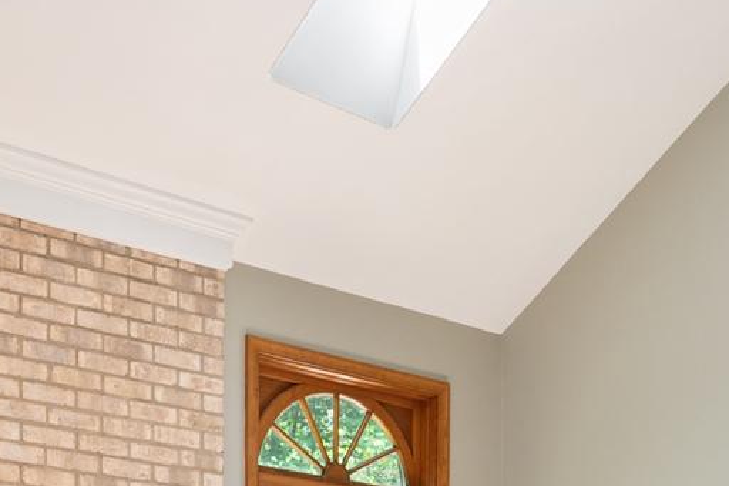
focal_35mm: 72
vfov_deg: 17.2
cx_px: 308
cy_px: 709
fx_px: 1457
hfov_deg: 28.0
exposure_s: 1/30
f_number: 8
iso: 400
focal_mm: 18
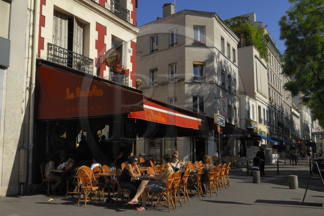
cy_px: 108
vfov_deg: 40.0
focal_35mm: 33
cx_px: 162
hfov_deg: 57.2
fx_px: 297
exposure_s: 1/125
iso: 100
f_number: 13
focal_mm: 22
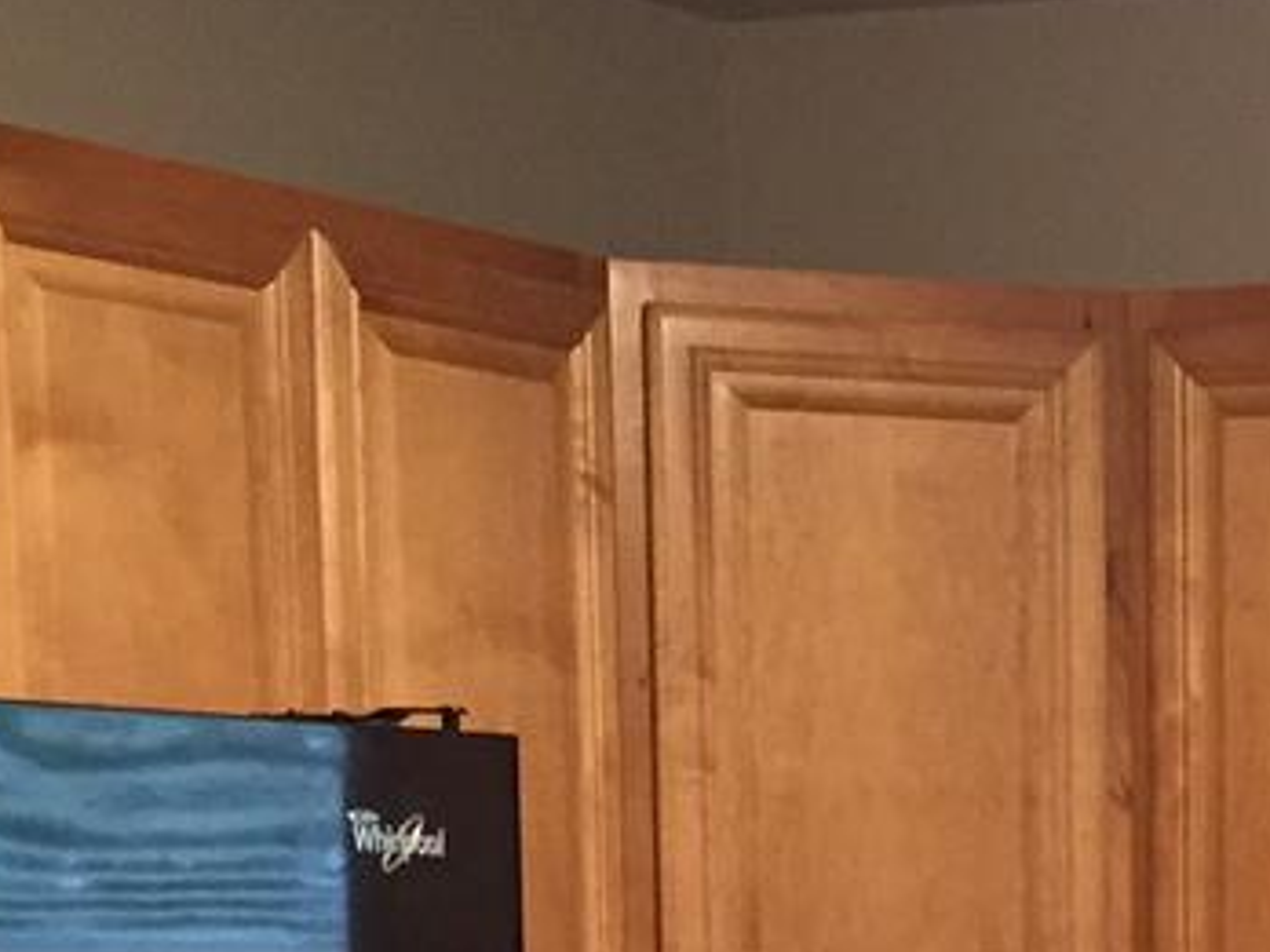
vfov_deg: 11.6
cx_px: 1588
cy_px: 1598
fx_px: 4403
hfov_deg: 15.7
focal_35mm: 120
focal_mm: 4.15
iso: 250
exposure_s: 1/24
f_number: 2.2
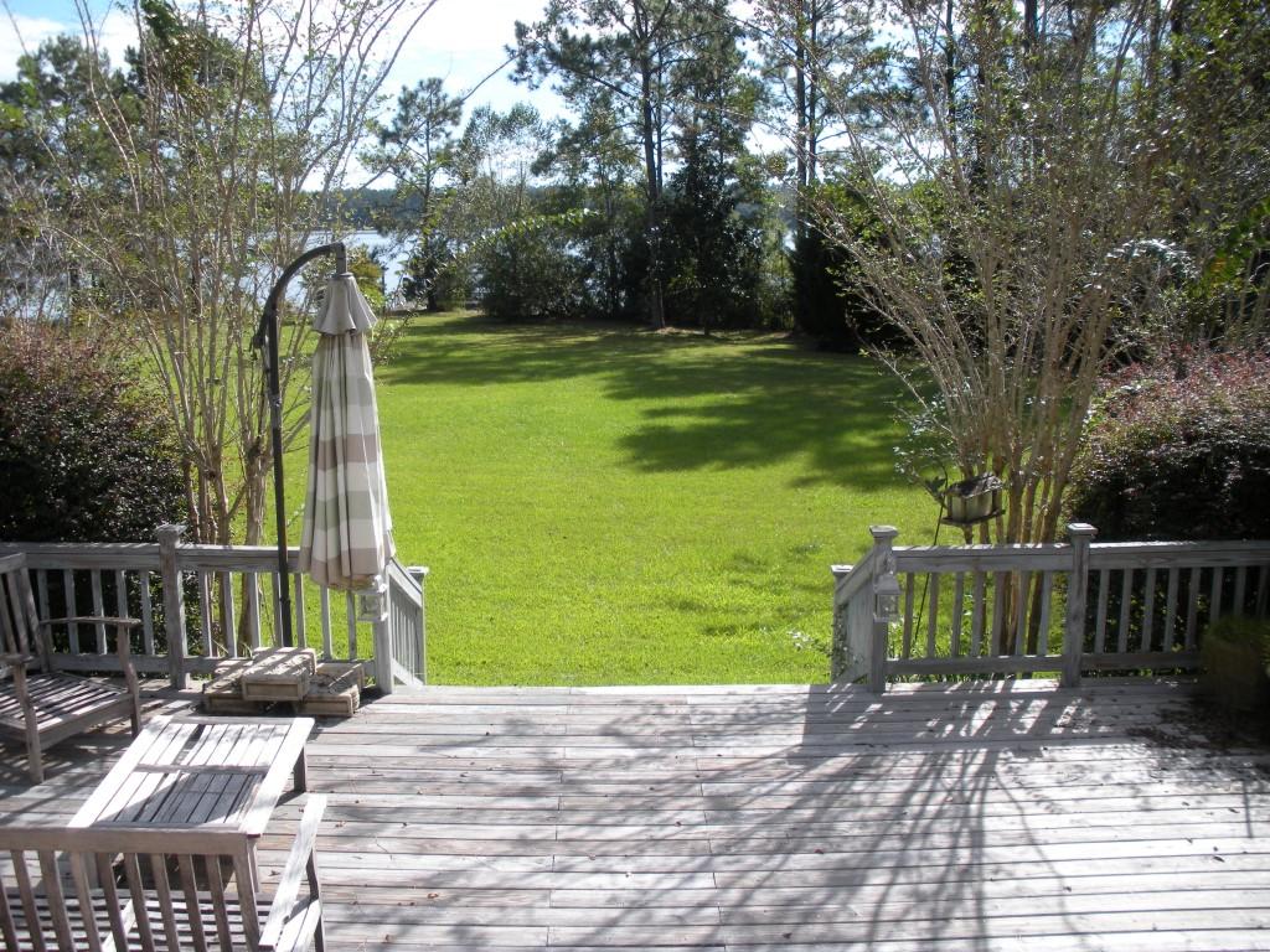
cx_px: 635
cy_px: 476
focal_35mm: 36
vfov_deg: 39.7
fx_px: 1321
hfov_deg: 51.4
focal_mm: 6.3
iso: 64
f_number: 3.5
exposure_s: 1/393
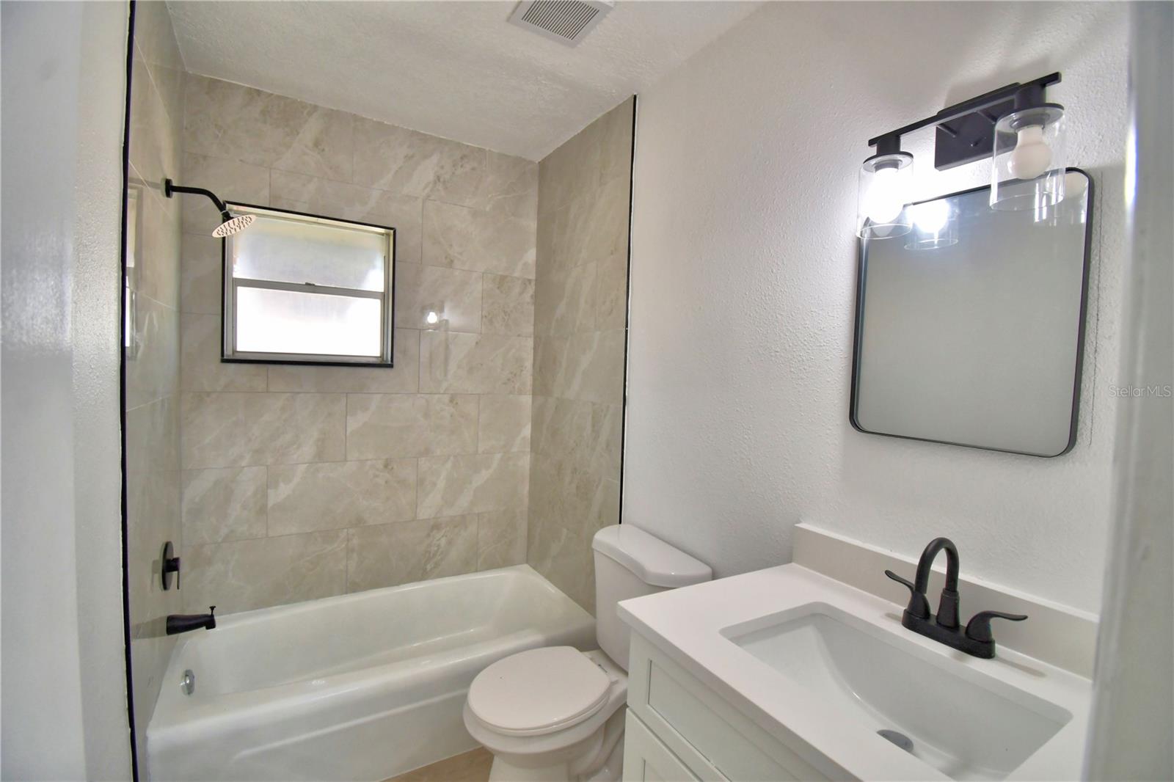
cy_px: 391
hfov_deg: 100.4
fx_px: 489
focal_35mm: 15
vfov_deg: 77.3
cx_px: 587
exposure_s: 1/125
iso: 400
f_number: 4.5
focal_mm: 10
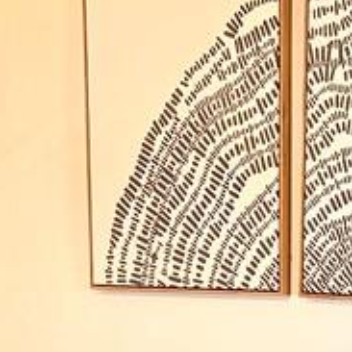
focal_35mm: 185
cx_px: 237
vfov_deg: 9.0
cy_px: 646
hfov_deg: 9.4
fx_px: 2128
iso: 400
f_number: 1.78
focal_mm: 6.76
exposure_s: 1/60
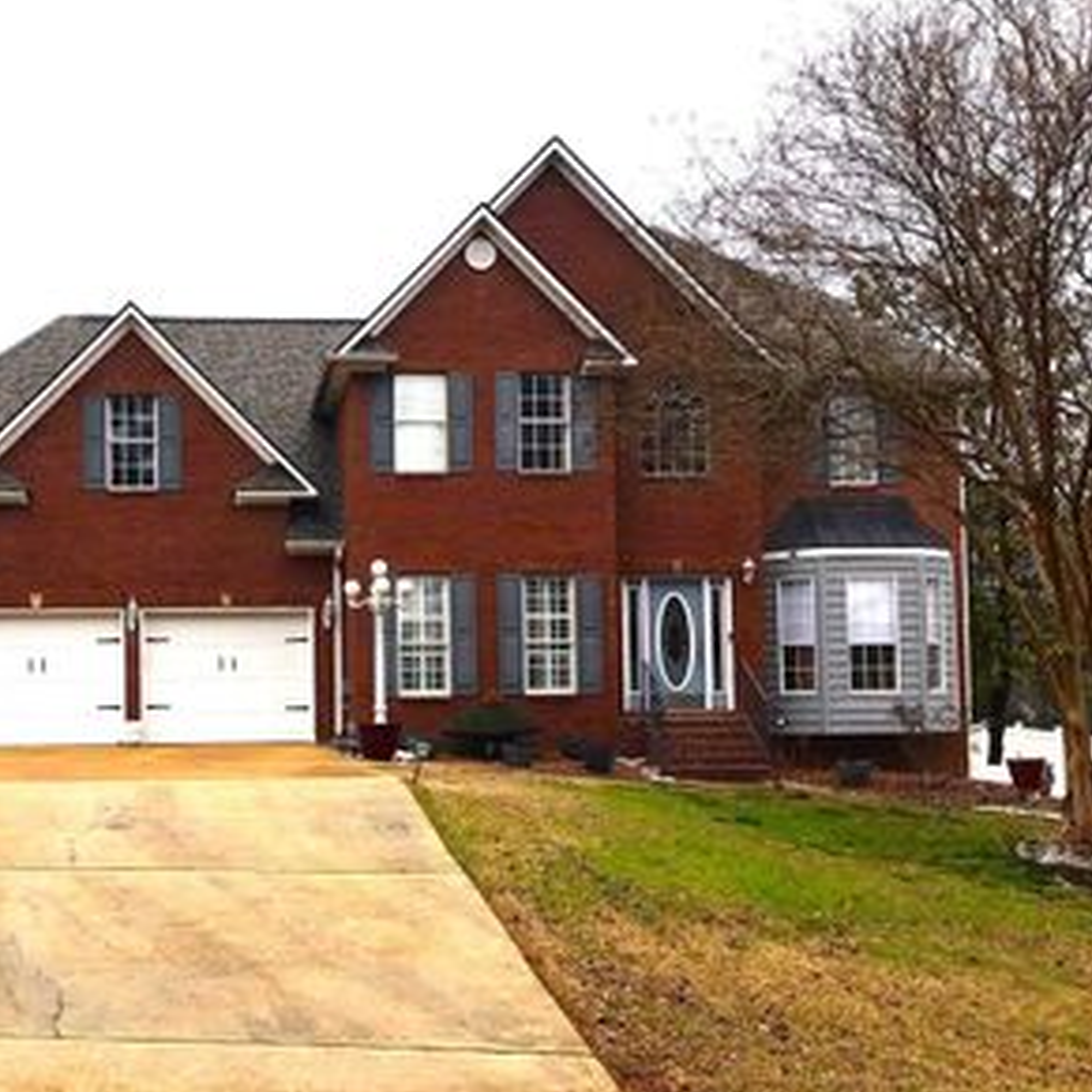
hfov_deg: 35.7
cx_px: 353
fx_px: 1677
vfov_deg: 36.0
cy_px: 629
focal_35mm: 47
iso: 25
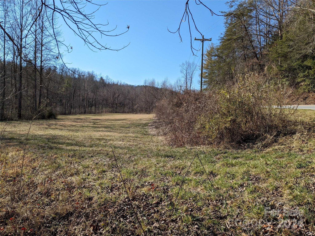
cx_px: 158
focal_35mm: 27
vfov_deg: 51.4
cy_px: 118
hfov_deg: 65.3
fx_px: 246
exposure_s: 1/1949
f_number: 1.73
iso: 52
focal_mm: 4.38
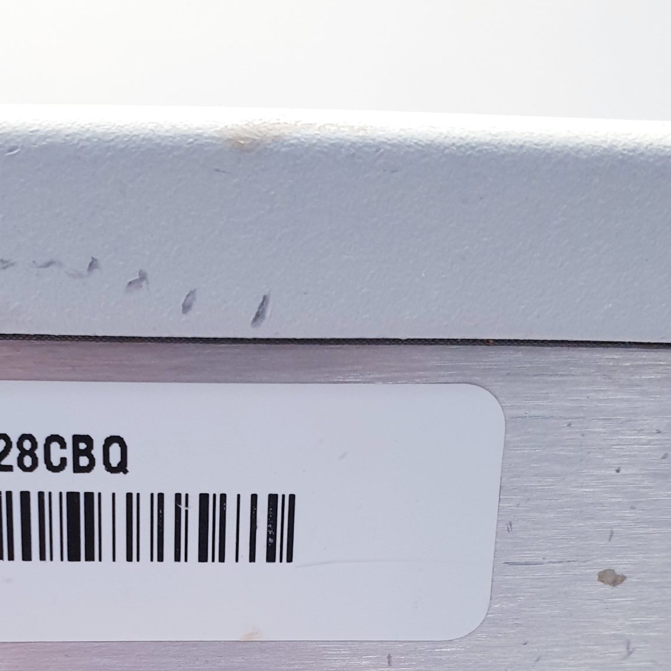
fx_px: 1118
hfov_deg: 33.0
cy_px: 573
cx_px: 210
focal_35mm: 51
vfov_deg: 32.1
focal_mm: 4.3
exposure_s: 1/50
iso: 160
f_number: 2.4
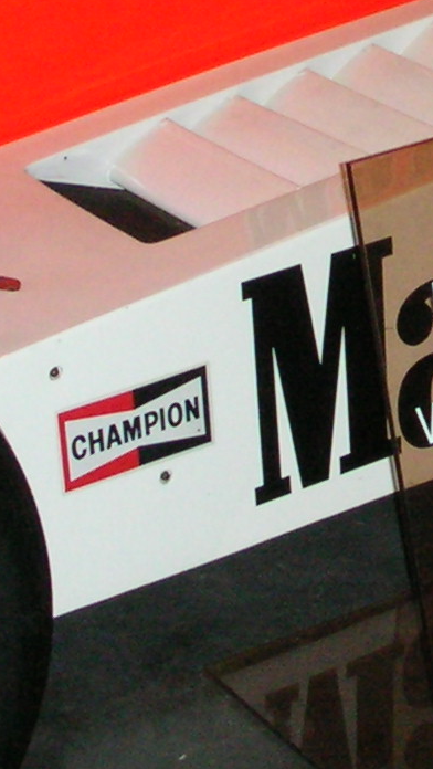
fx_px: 2896
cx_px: 501
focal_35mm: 142
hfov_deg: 8.5
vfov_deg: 14.9
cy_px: 33
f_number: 3
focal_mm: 5.8
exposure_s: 1/60.1
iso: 195
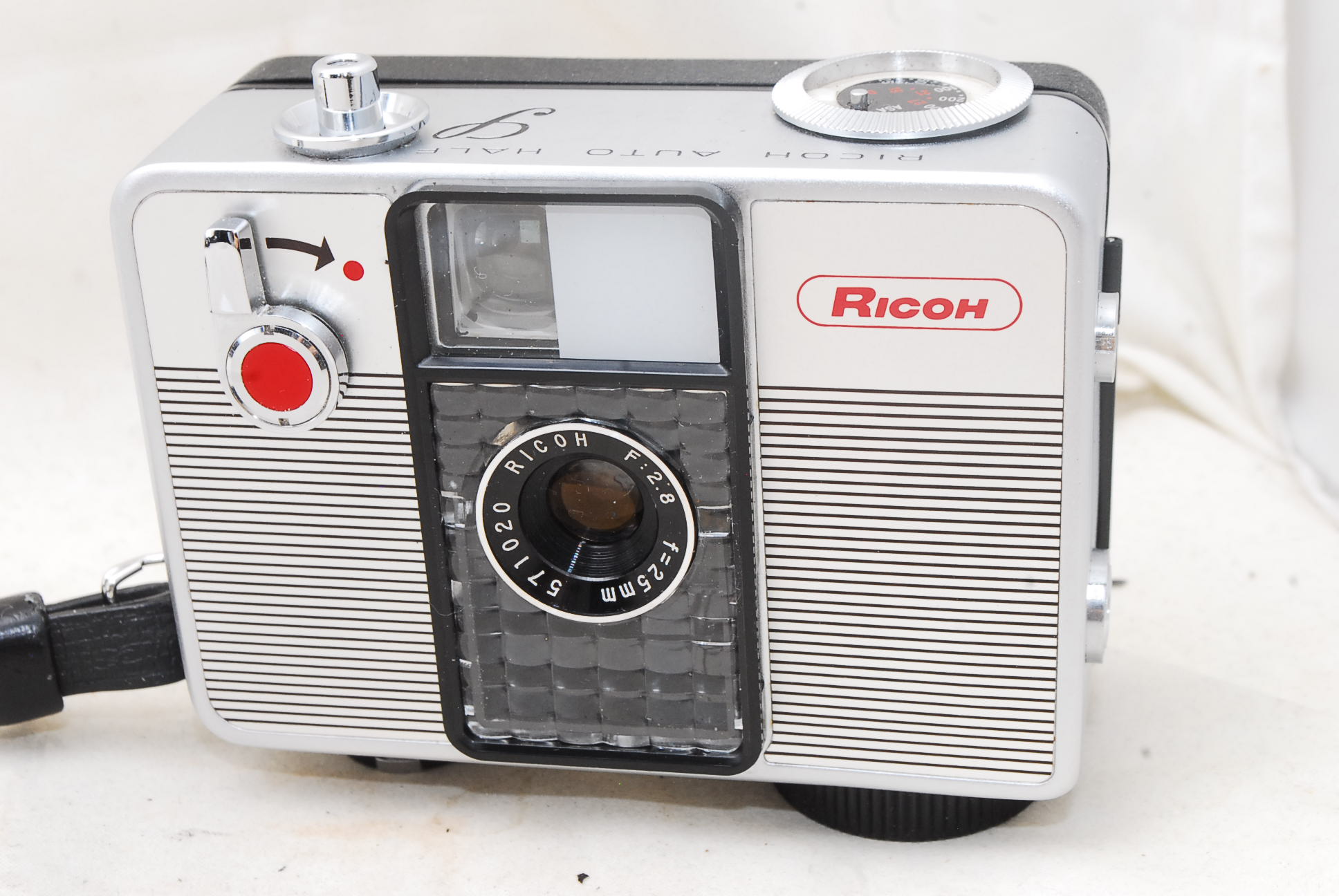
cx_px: 670
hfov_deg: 30.5
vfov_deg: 20.7
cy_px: 448
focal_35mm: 66
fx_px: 2458
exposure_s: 1/125
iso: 640
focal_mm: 44
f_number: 13
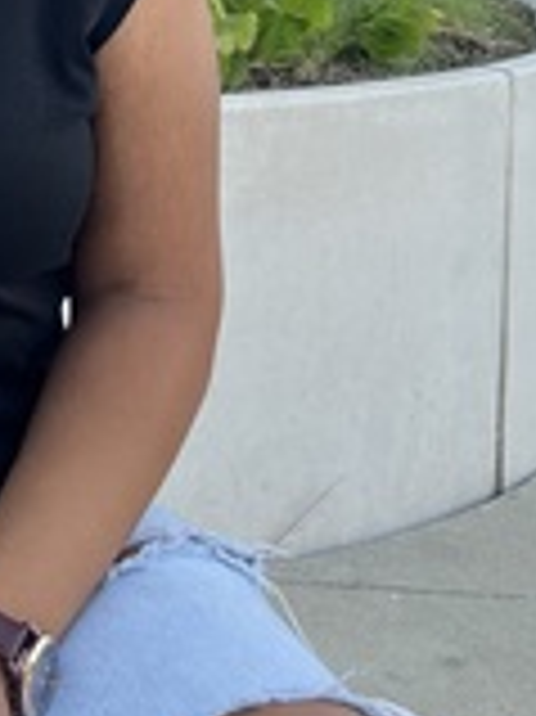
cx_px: -223
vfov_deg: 21.2
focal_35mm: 82
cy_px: -261
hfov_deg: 16.6
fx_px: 1695
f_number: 1.6
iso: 50
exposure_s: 1/158
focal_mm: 5.1
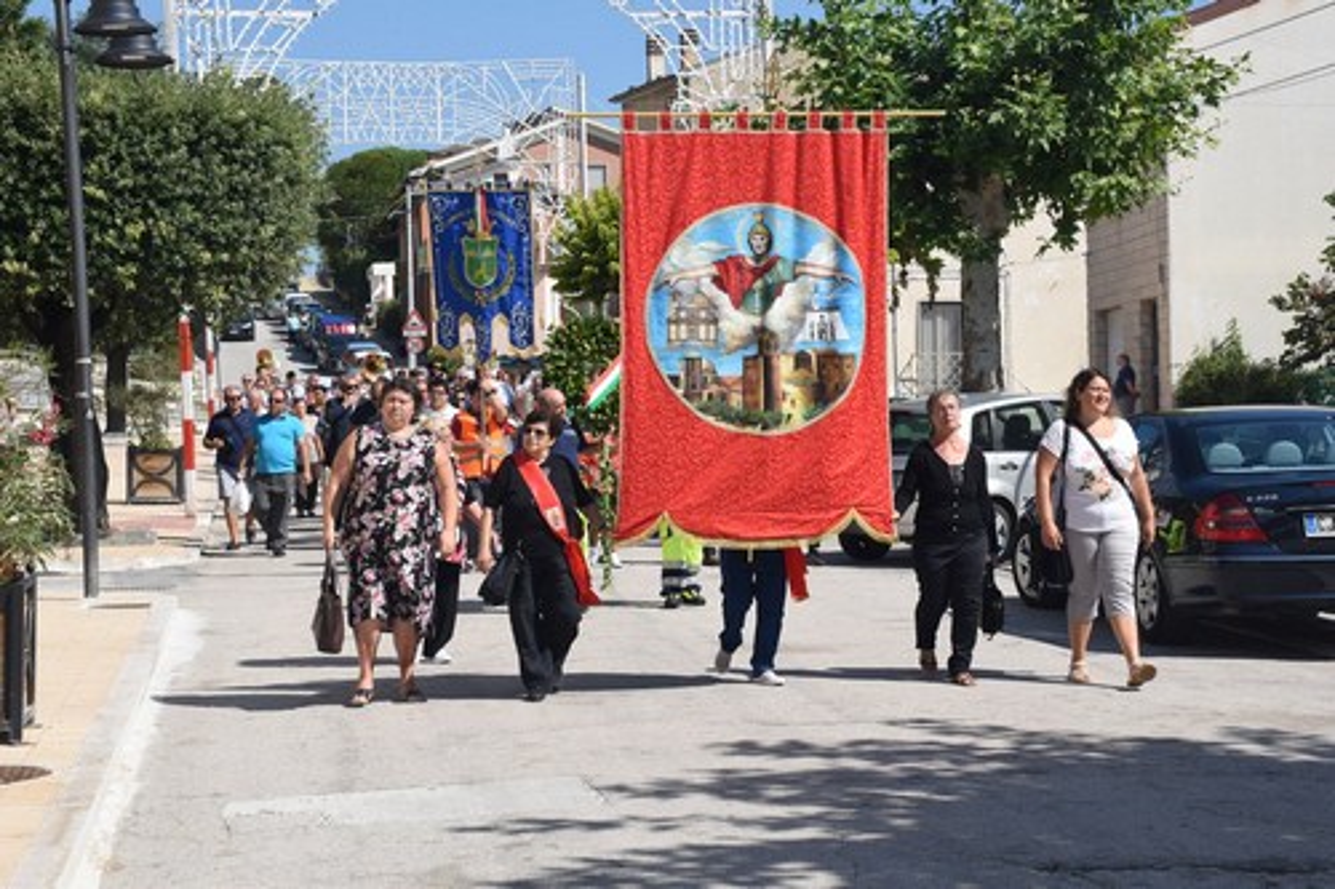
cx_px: 668
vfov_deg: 18.2
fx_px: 2780
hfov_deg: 27.0
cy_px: 444
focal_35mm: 75
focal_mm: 50
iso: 320
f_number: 11
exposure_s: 1/500
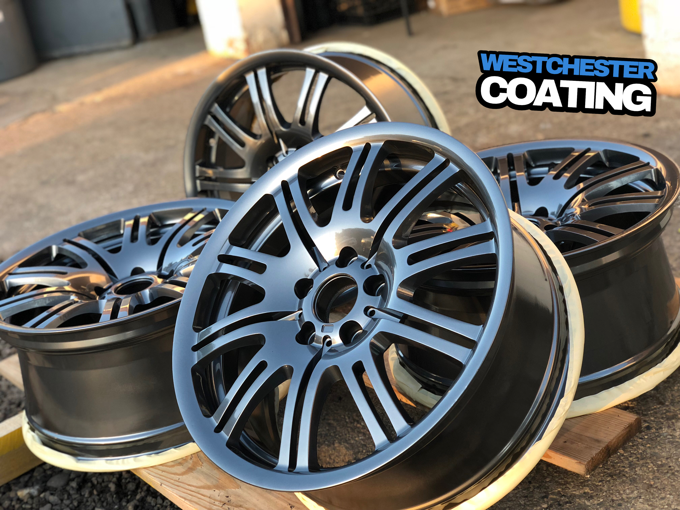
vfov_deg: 28.0
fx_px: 1021
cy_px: 255
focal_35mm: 52
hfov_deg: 36.8
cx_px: 340
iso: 50
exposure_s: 1/60
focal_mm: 6
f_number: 2.4
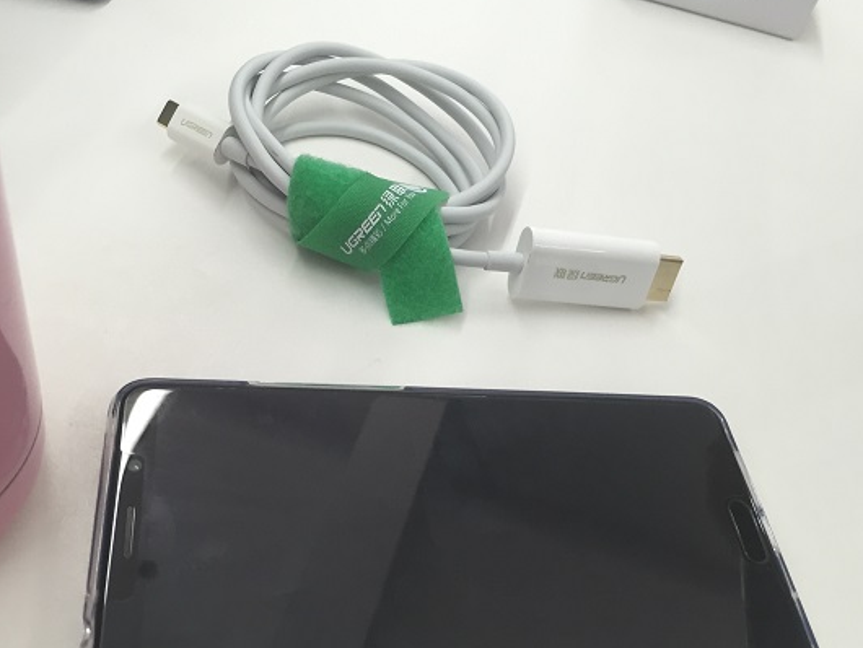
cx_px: 402
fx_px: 873
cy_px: 366
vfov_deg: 40.7
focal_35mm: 35
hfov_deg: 52.6
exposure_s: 1/33
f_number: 2.2
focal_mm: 4.15
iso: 100
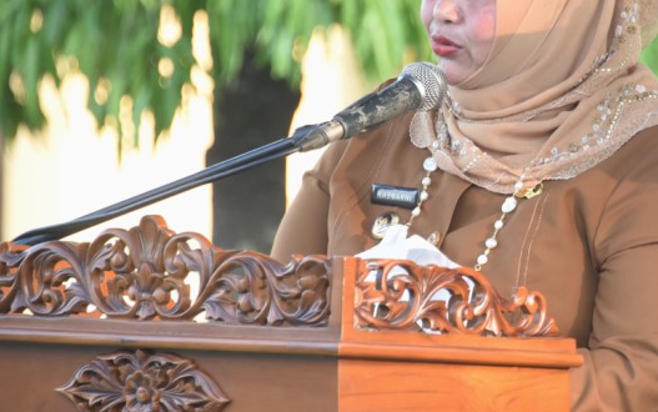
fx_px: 10658
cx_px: 622
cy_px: 119
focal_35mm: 594
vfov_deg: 2.2
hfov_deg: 3.5
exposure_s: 1/200
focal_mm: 300
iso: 1250
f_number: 7.1
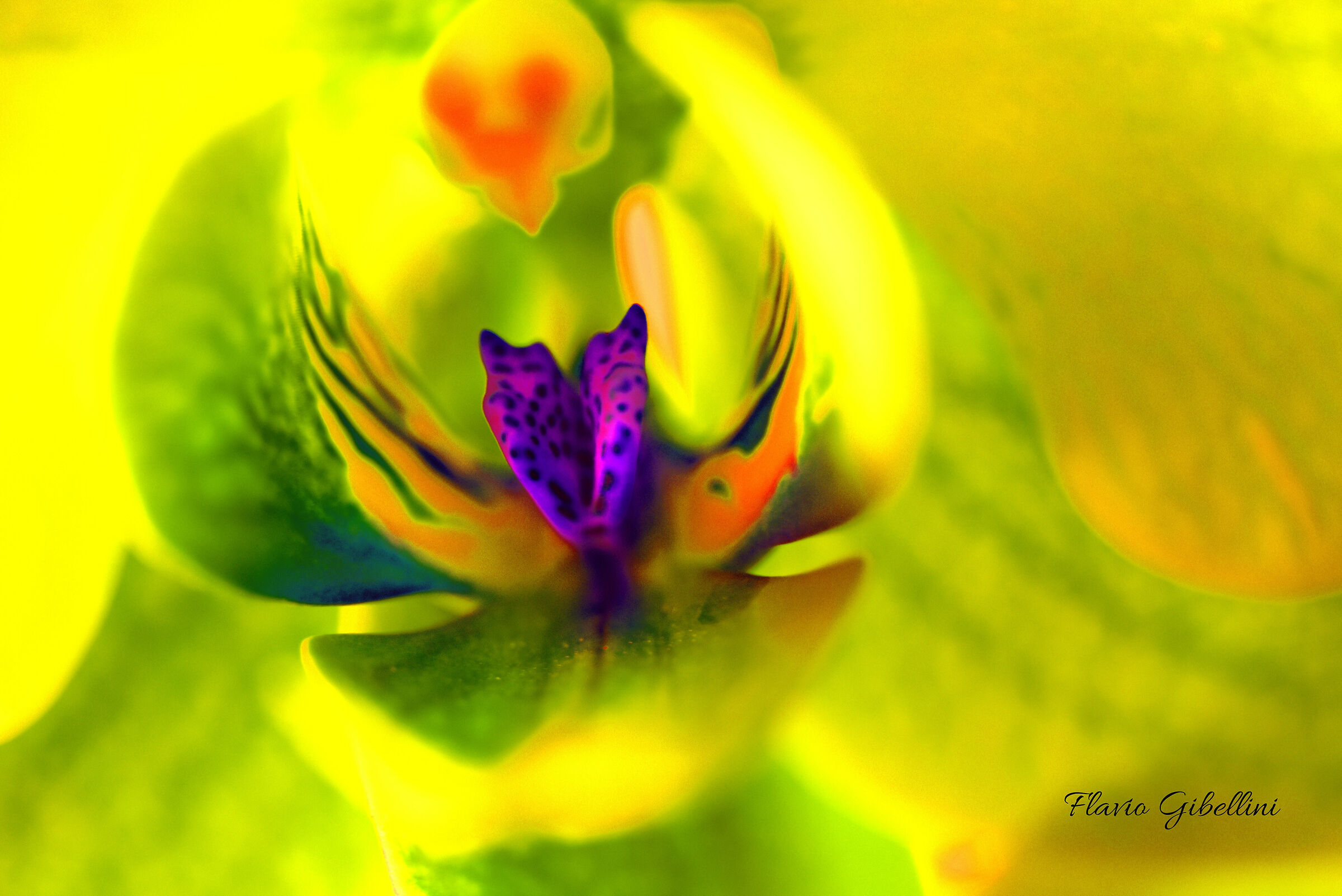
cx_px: 671
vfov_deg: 13.1
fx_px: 3915
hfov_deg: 19.4
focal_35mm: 105
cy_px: 448
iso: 100
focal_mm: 105
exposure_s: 1/10
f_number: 4.5
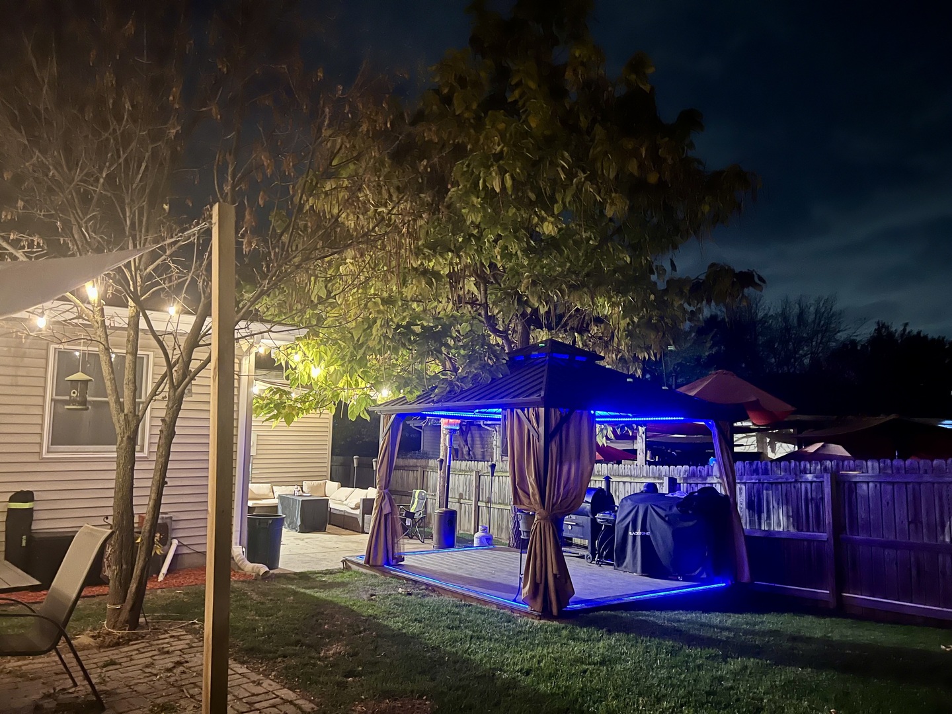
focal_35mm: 26
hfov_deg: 67.3
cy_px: 357
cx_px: 476
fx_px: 715
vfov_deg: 53.1
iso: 640
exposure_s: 1/11
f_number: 1.5
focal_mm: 5.7
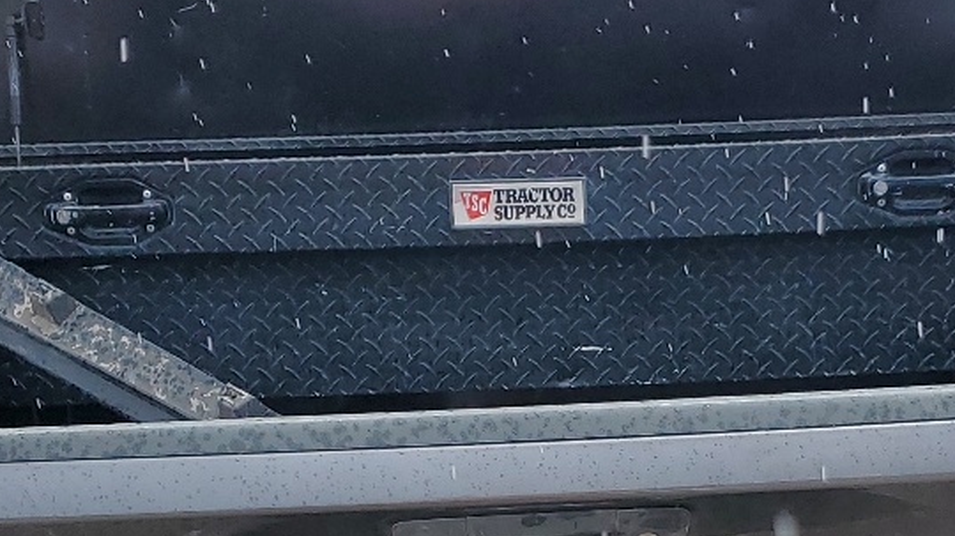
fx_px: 2126
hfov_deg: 25.3
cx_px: 554
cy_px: 589
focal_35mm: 84
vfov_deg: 14.1
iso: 50
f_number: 1.5
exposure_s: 1/769
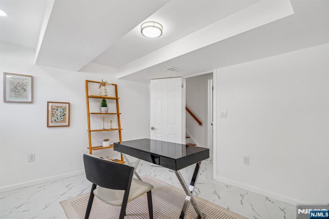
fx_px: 146
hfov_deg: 96.8
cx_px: 164
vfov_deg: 73.7
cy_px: 110
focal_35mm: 16
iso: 500
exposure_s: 1/40
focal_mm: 16
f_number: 8
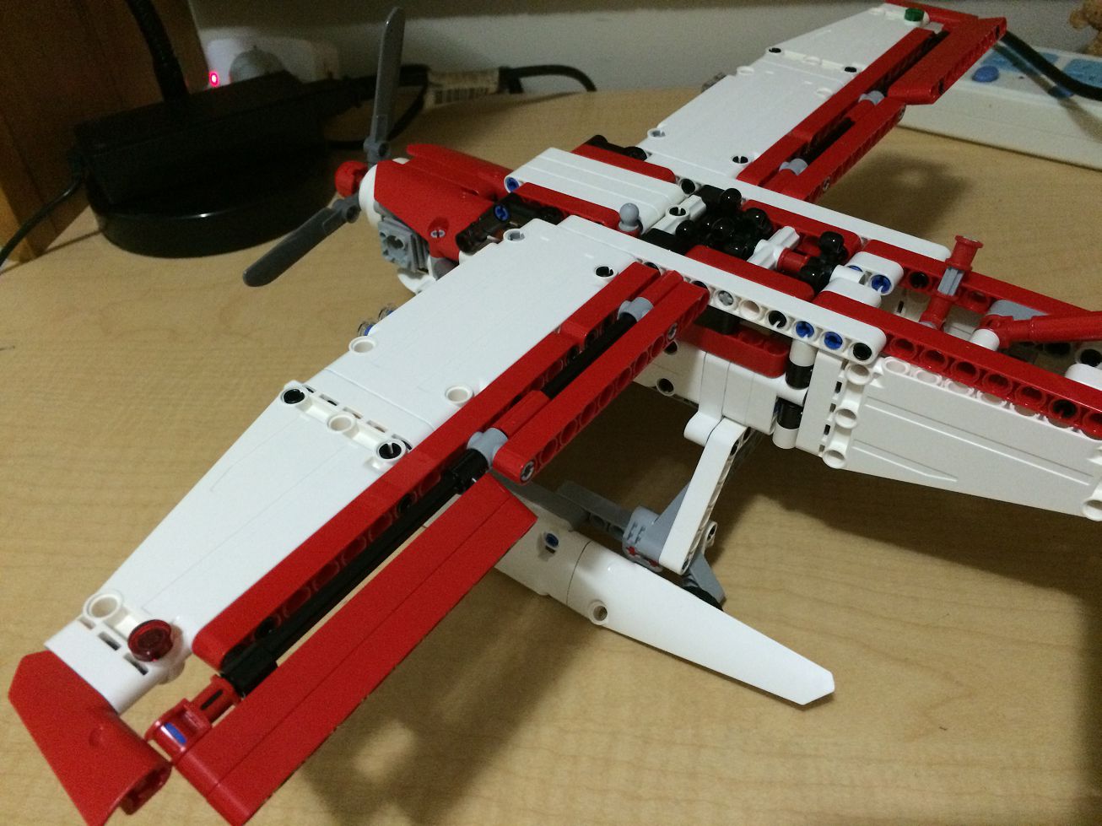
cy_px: 413
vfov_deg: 48.2
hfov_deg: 61.7
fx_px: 923
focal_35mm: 29
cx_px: 551
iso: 320
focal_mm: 4.15
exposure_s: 1/15
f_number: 2.2
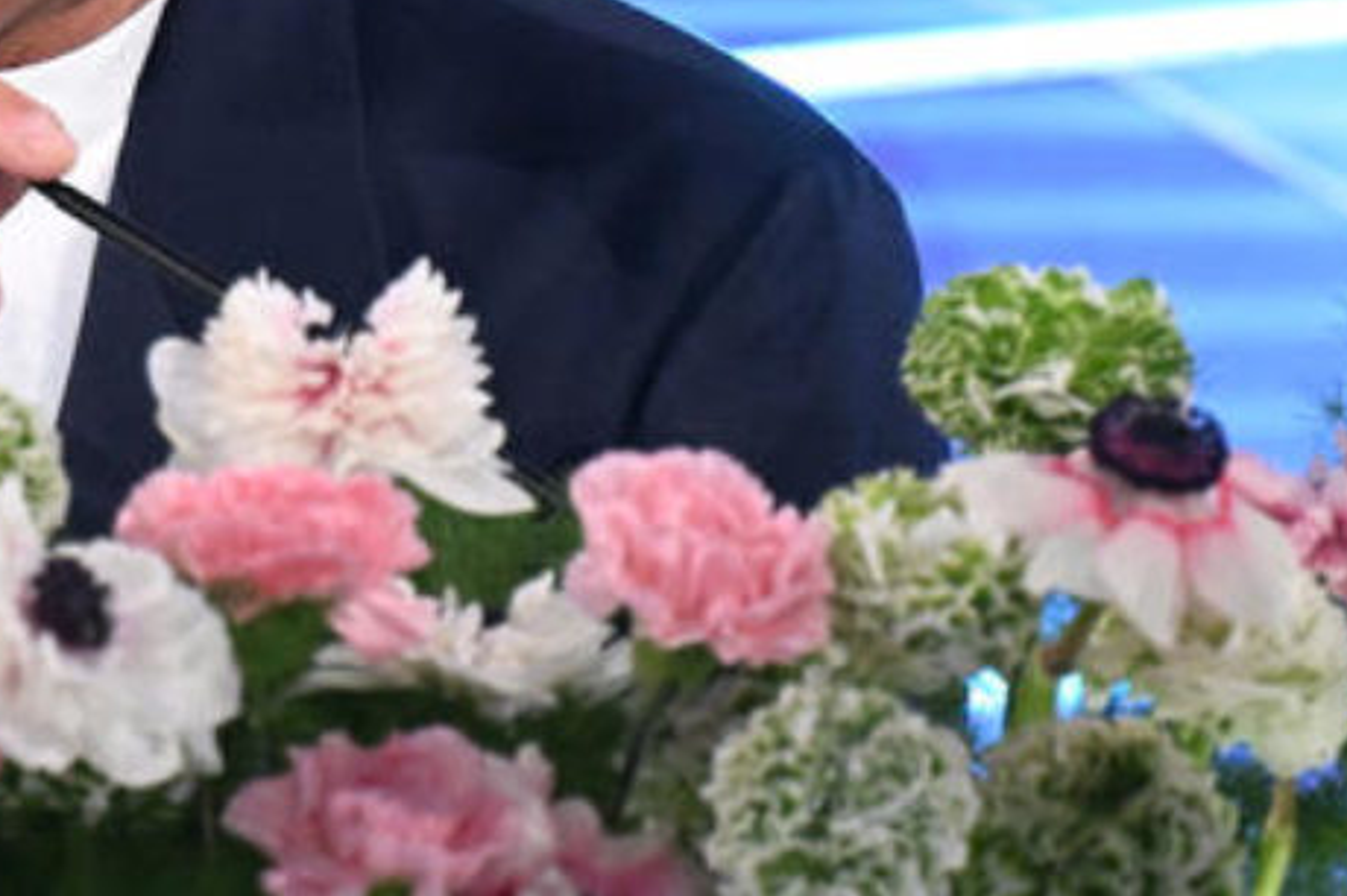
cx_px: 143
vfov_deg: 1.3
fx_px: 38062
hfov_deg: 2.0
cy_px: -272
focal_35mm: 1018
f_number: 4
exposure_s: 1/200
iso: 2500
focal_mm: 260
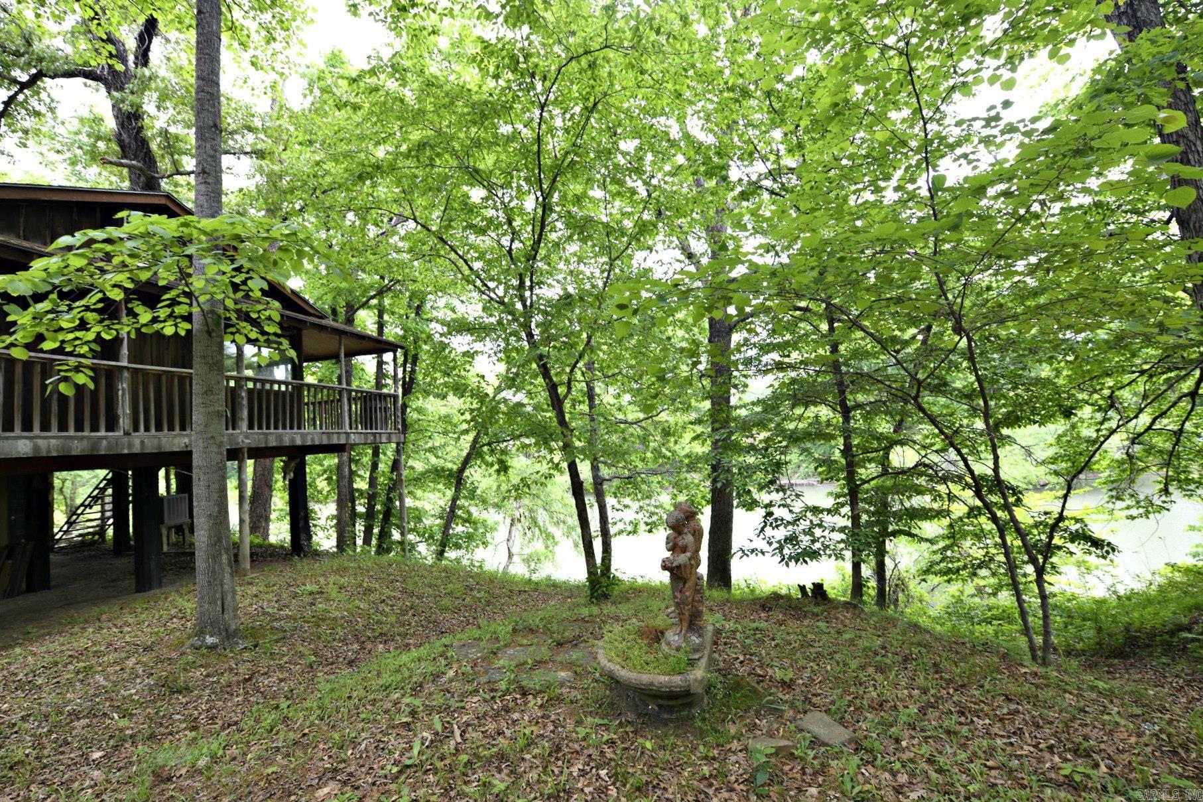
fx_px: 468
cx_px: 602
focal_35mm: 14
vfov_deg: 81.2
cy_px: 401
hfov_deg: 104.3
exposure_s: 1/60
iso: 64
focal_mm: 14
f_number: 3.5
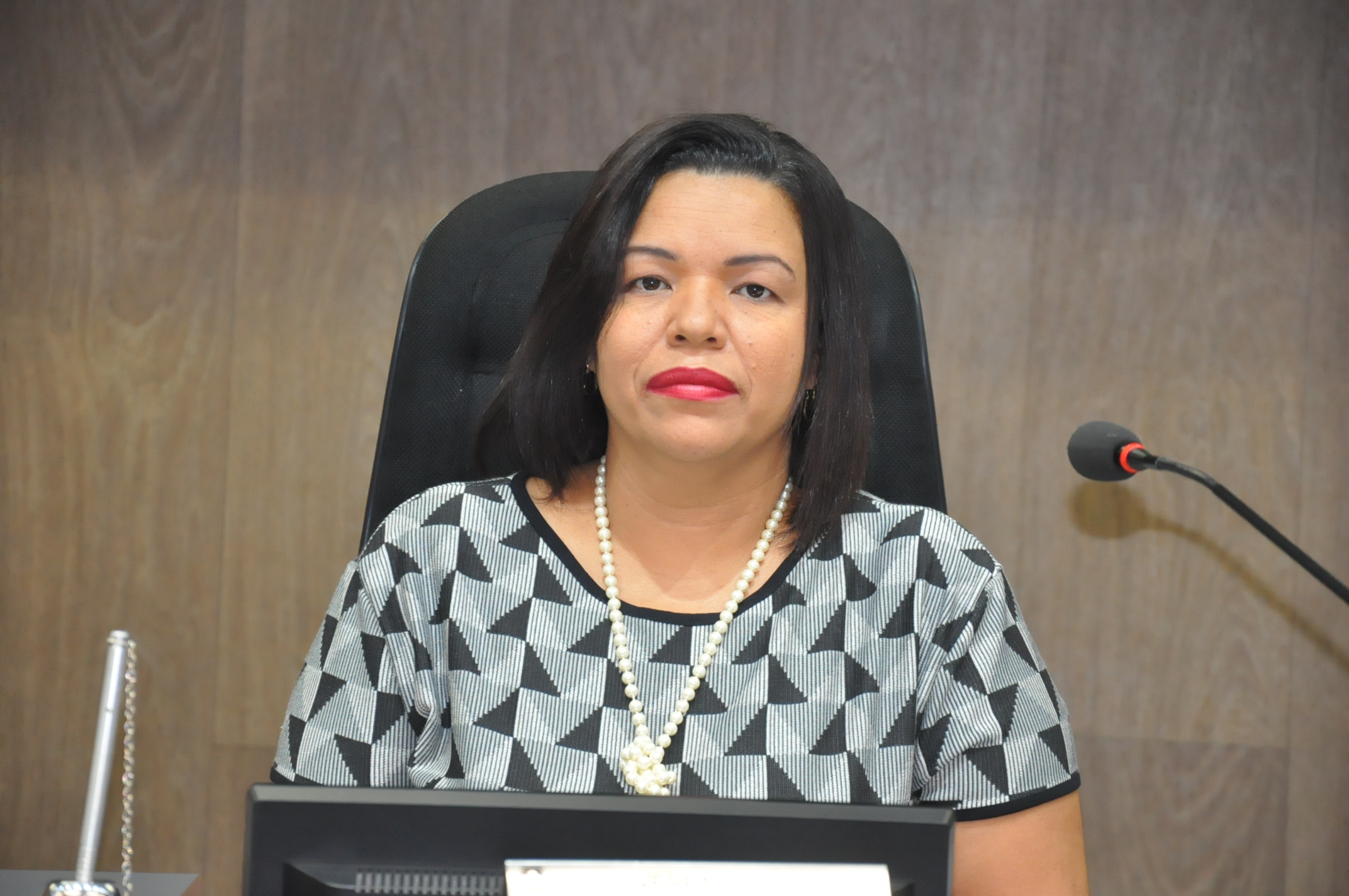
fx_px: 5895
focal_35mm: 158
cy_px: 448
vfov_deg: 8.7
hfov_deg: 13.1
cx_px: 674
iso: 2000
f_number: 5.6
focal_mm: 105
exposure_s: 1/60
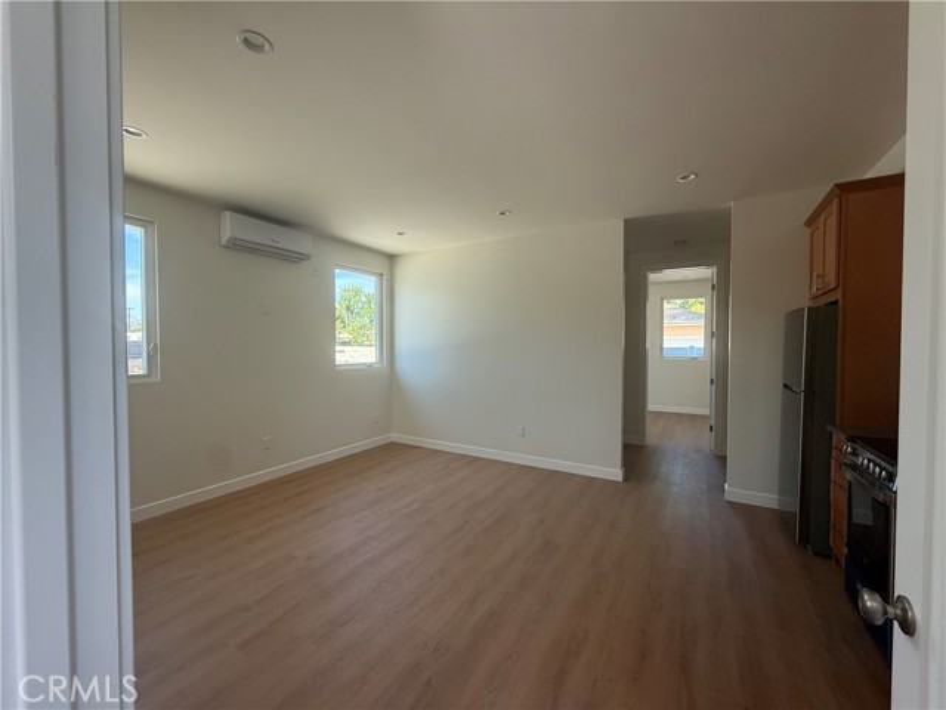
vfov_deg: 85.7
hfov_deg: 102.1
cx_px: 473
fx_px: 383
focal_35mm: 14
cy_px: 355
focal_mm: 2.22
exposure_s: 1/99
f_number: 2.2
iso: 80
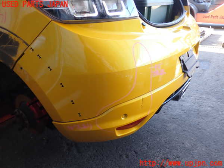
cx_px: 112
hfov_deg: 60.0
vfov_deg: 46.8
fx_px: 194
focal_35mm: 30
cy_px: 84
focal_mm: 5.4
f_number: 2.3
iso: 160
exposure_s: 1/60
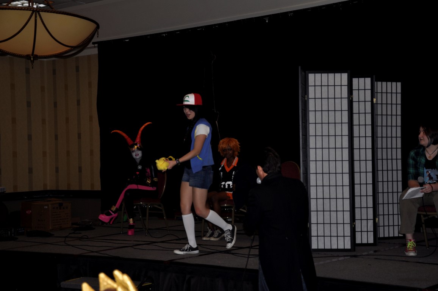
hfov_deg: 33.4
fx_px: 729
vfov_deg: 22.6
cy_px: 146
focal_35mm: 60
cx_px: 219
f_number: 4.5
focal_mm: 40
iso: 200
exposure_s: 1/200
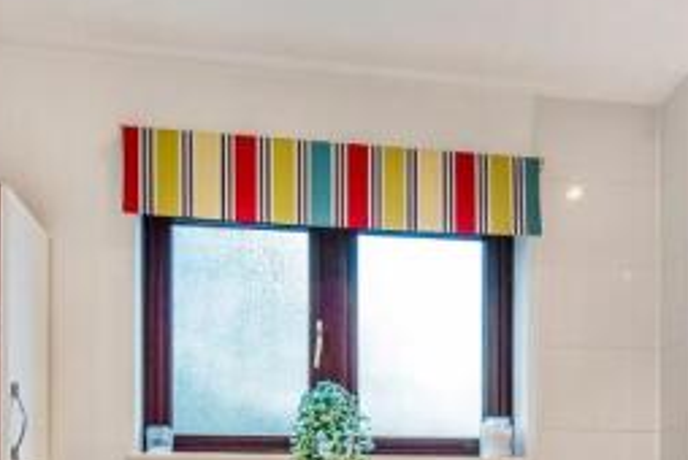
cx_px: 368
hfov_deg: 53.0
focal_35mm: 36
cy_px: 505
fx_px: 689
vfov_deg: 32.5
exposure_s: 1/13
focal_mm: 14
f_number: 7.1
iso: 400
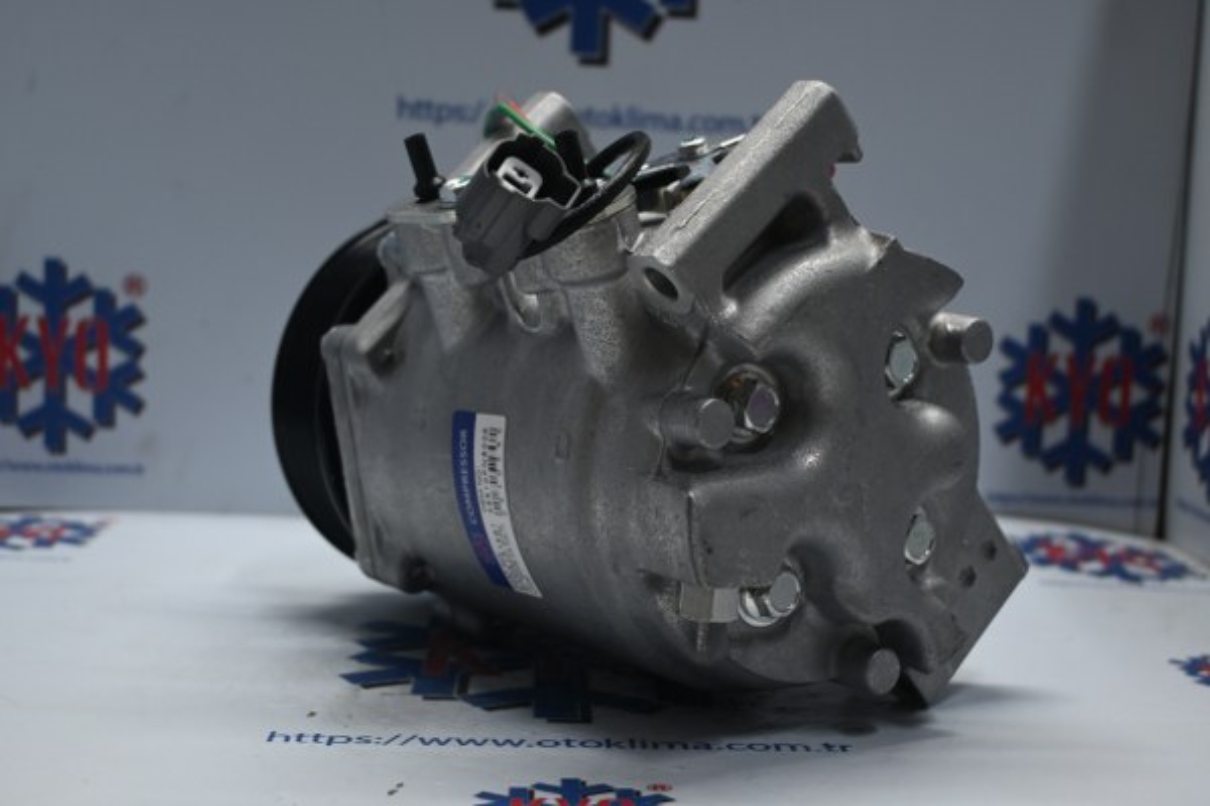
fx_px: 1764
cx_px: 605
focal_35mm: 52
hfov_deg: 37.9
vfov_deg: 25.8
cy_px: 403
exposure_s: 1/60
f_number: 5.3
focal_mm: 35
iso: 560
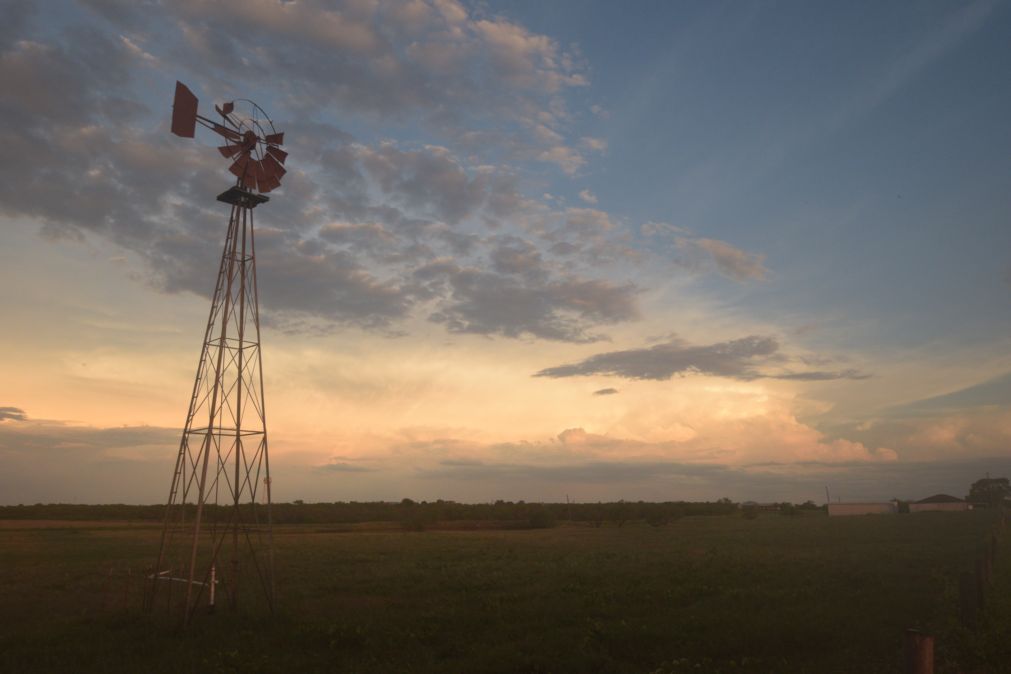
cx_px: 506
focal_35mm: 27
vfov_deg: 47.9
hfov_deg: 67.4
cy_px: 337
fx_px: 758
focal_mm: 18
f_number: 11
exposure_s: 1/400
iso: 1000
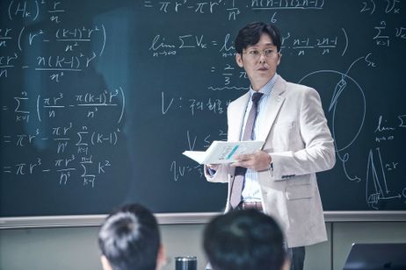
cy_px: 135
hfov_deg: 12.7
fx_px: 1827
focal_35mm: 162
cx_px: 203
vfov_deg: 8.5
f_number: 4.5
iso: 640
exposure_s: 1/125
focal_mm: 162
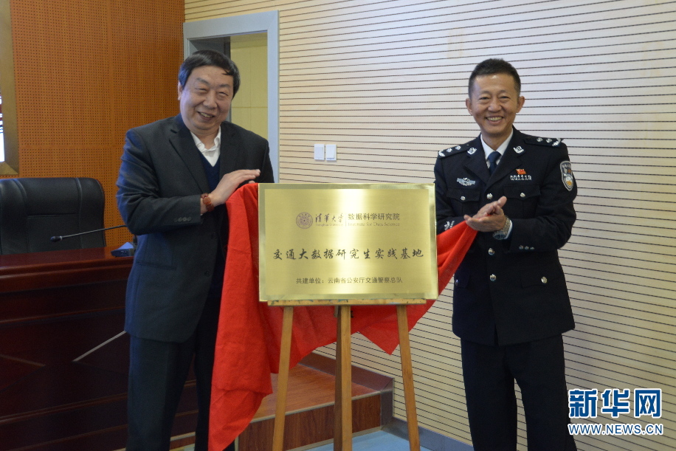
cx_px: 338
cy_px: 226
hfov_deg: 38.2
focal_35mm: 52
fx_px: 977
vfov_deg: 26.0
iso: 1600
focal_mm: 52
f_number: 4.8
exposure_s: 1/60
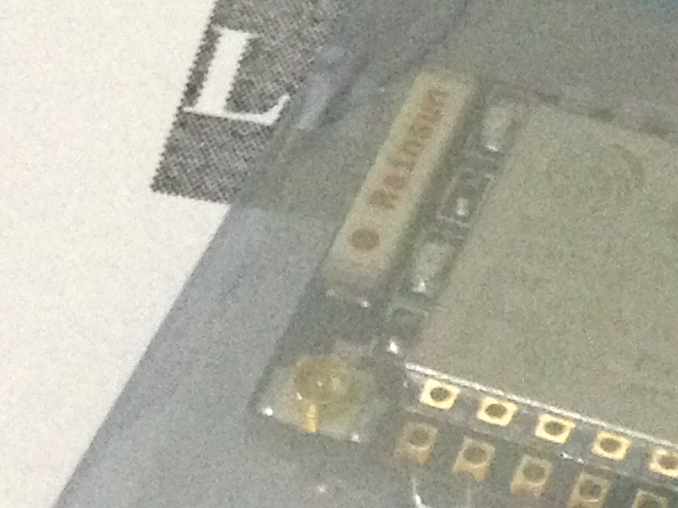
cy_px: 409
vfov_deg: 8.2
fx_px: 3544
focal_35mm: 181
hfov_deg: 10.3
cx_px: 1204
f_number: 2.4
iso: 400
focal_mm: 4.12
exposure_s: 1/17
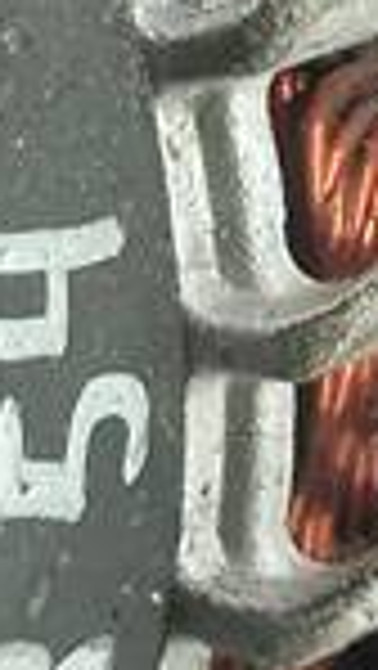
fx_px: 3326
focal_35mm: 187
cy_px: 238
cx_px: -387
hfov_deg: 6.3
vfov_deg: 11.5
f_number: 1.8
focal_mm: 4.6
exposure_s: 1/50
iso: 125
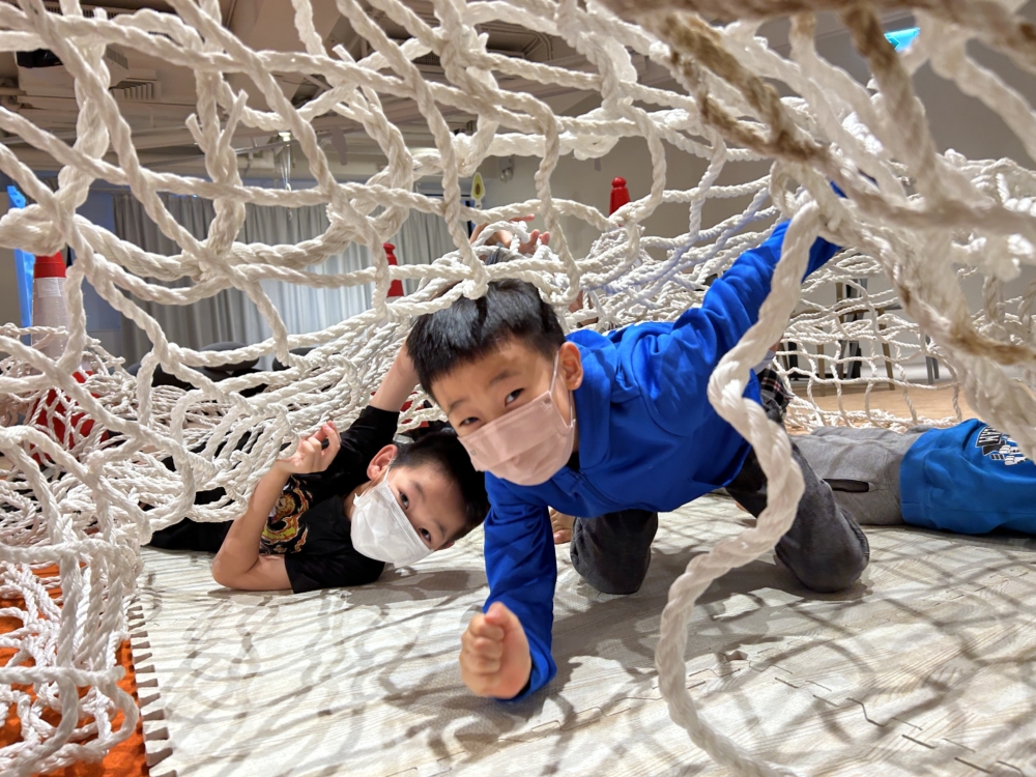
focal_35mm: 26
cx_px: 518
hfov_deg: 67.3
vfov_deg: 53.1
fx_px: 778
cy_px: 388
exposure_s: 1/100
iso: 100
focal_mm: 5.7
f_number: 1.5
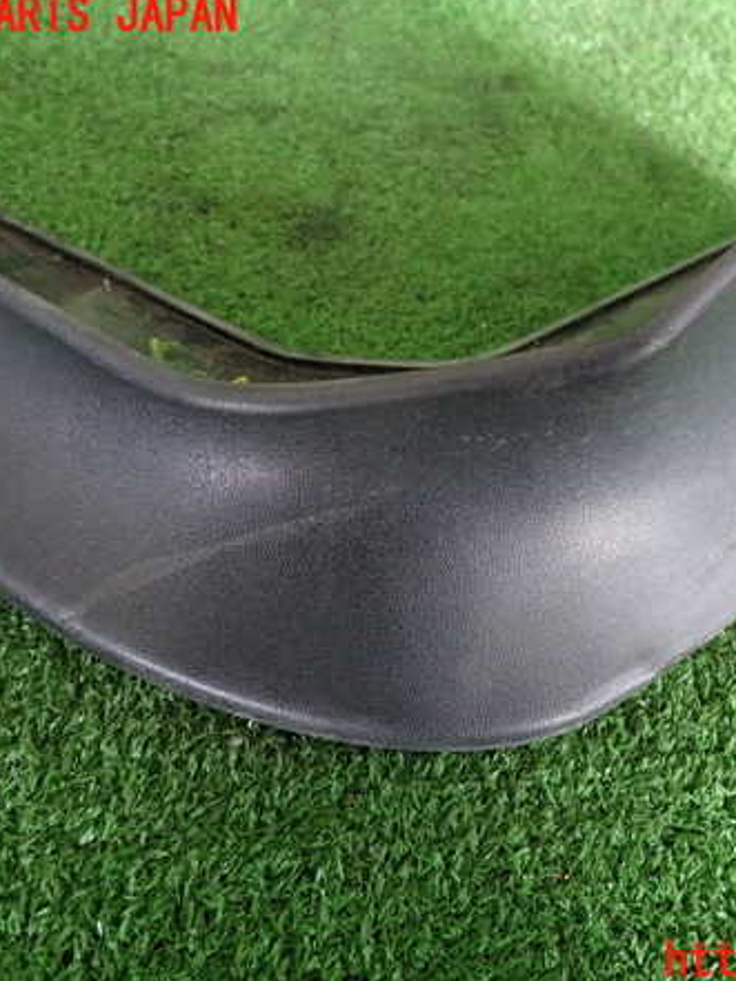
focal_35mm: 34
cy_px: 489
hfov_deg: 41.2
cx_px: 500
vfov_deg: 53.9
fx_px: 963
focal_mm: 4.5
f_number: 2
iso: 250
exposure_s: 1/30
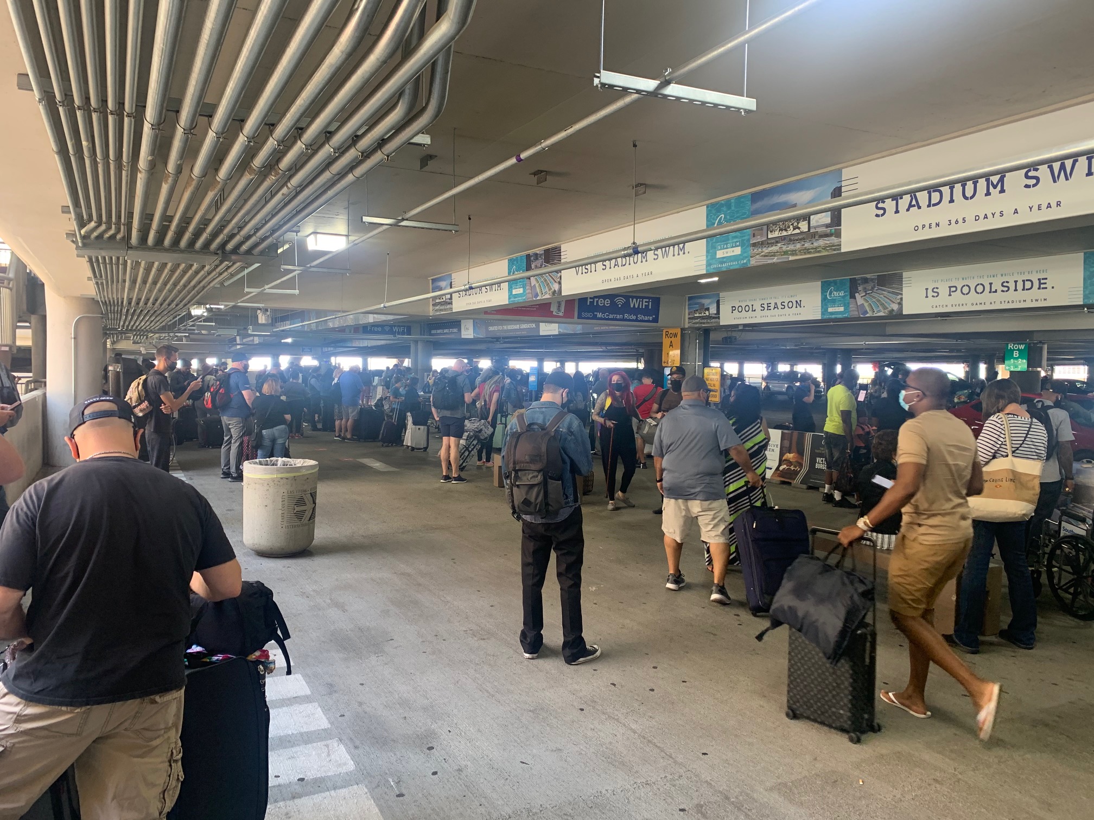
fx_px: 822
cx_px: 547
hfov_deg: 67.3
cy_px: 410
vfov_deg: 53.1
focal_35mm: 26
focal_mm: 4.25
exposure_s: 1/60
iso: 100
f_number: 1.8
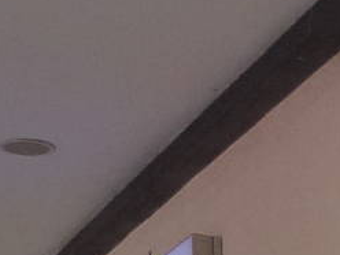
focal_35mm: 155
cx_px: 587
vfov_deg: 8.5
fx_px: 1522
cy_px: 681
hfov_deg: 11.9
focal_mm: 4.3
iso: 160
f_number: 3.3
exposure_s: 1/60
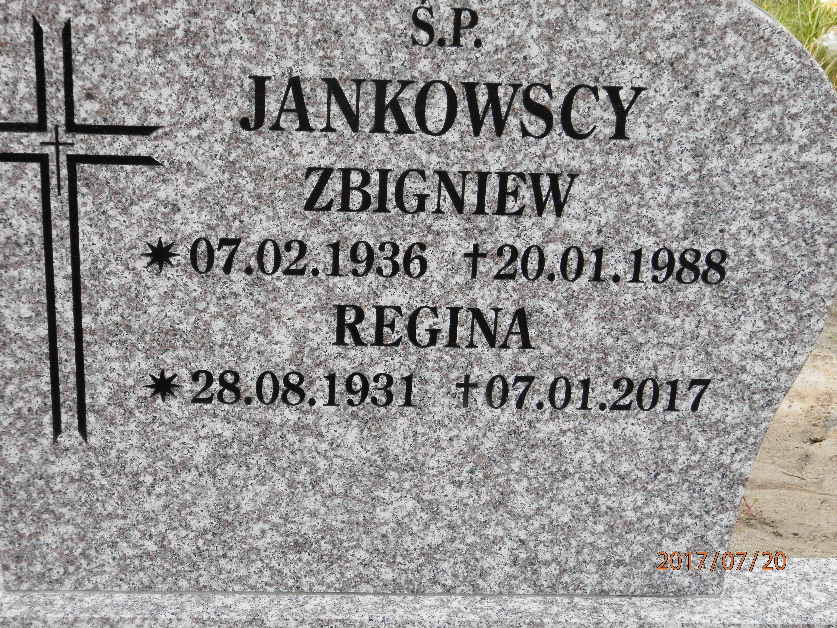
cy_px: 314
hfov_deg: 28.6
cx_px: 418
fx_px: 1644
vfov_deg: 21.6
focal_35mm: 68
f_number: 4
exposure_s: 1/125
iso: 160
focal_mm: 12.2
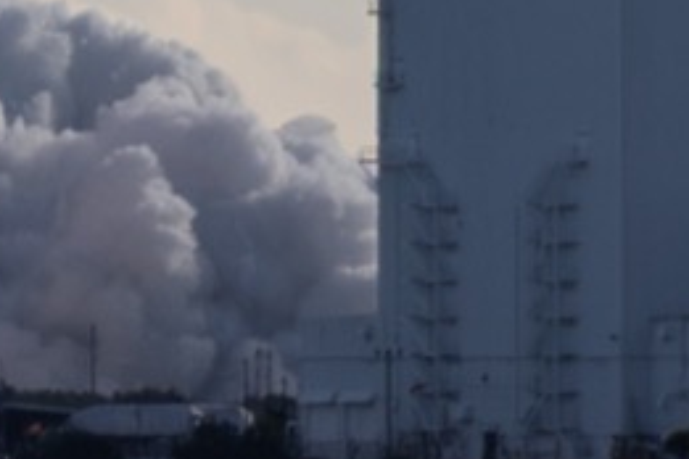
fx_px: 28132
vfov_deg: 0.9
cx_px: -589
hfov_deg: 1.4
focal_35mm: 1470
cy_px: -682
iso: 100
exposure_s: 1/4000
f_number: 5.6
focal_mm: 200
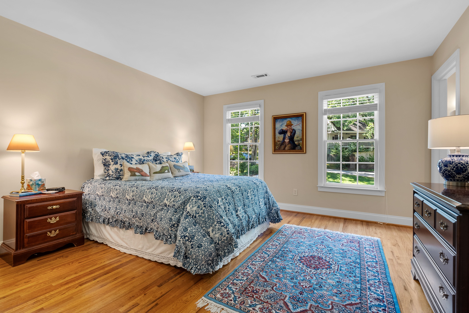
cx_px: 234
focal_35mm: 16
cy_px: 156
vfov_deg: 73.8
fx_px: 209
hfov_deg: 96.7
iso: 200
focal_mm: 16
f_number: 8
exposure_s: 1/2.5
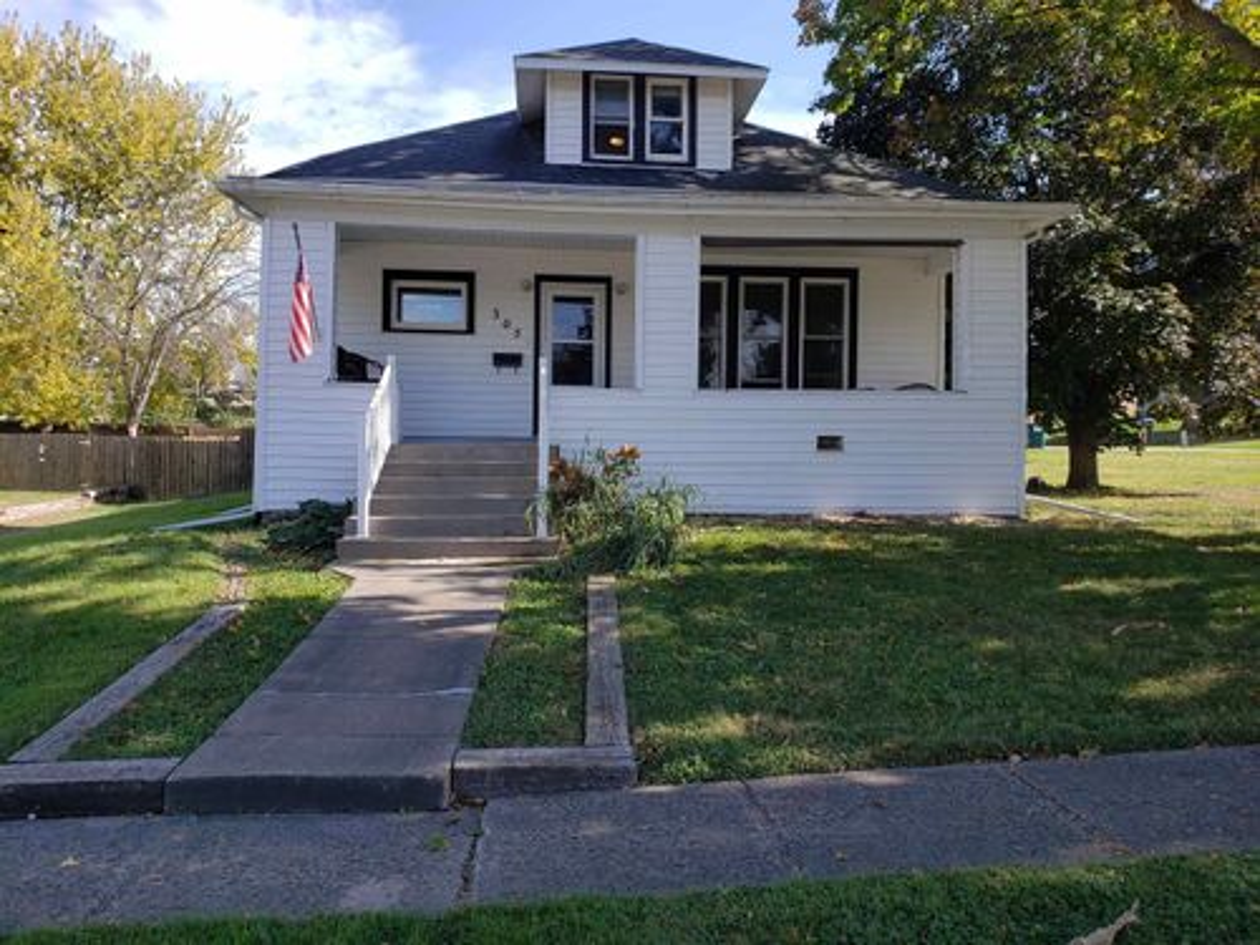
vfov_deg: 53.1
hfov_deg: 67.3
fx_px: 946
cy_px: 472
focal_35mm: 26
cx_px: 630
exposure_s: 1/599
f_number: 2.4
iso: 50
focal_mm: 4.3
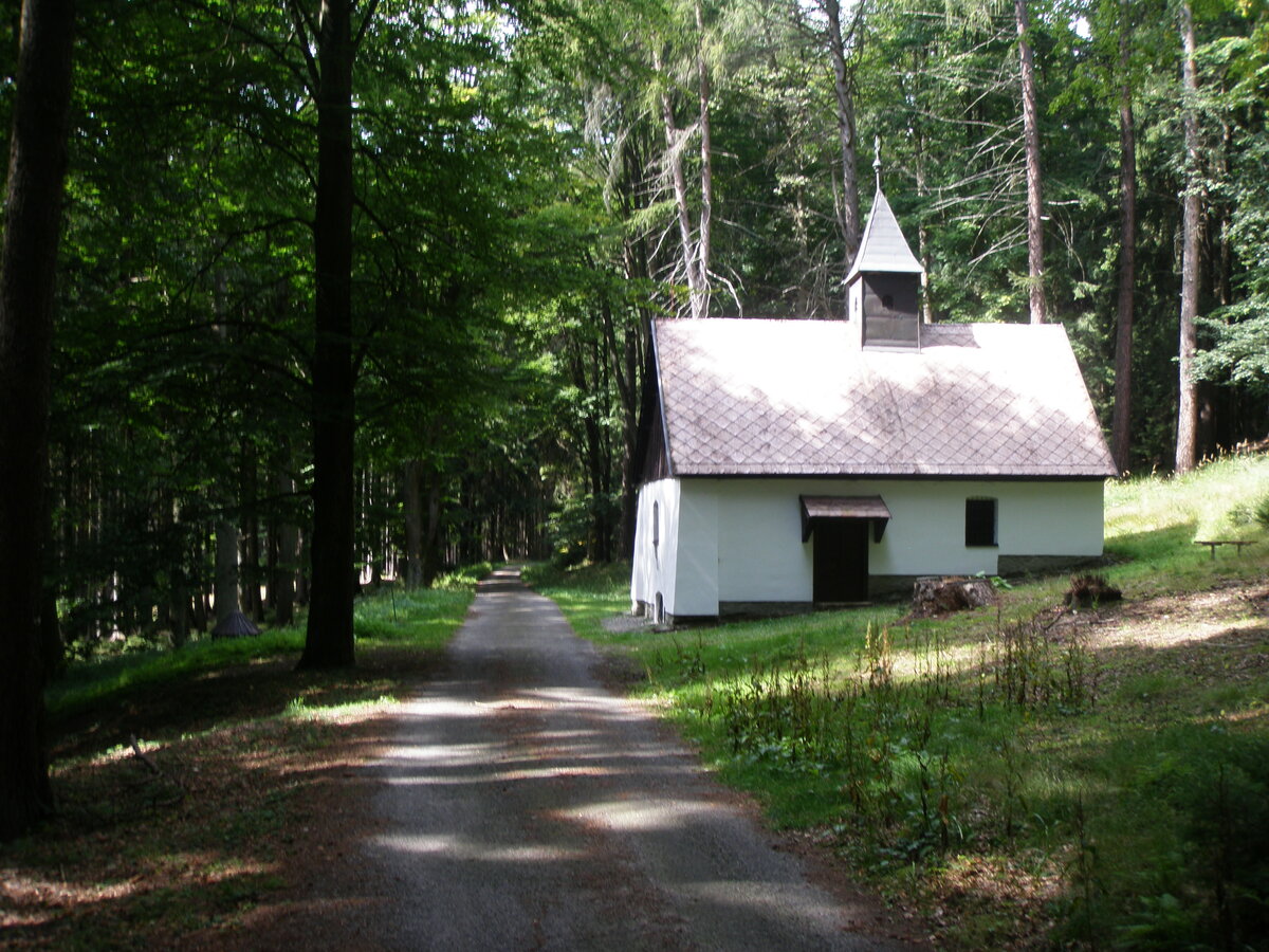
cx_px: 634
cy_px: 476
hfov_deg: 49.0
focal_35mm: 38
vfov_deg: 37.7
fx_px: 1393
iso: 50
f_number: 3.5
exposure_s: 1/40
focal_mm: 6.7
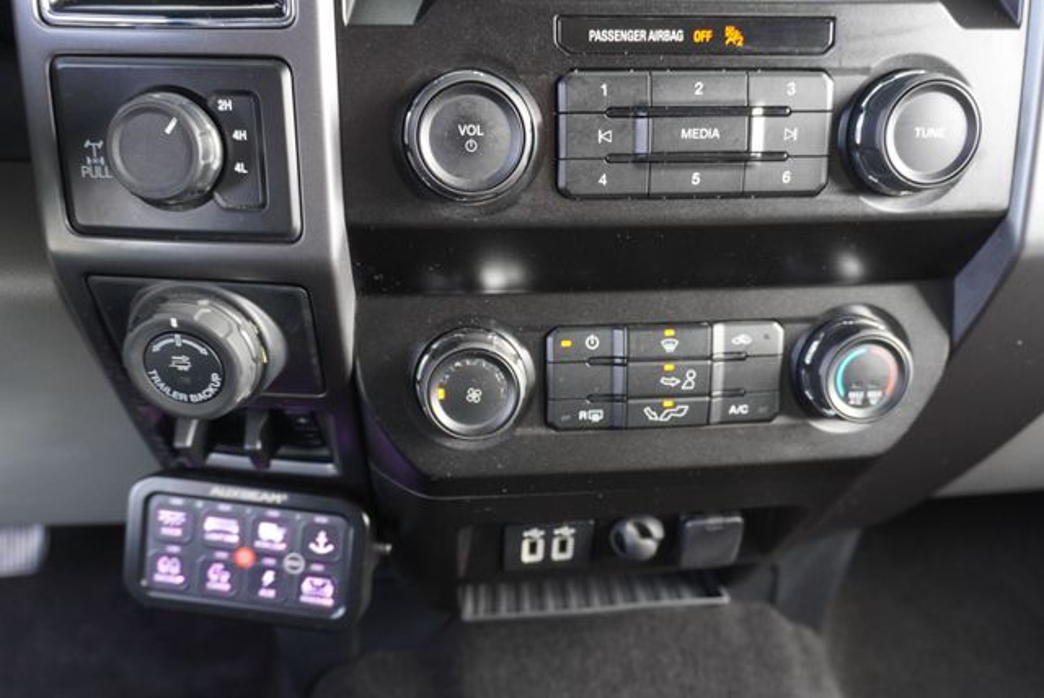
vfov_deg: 43.7
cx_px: 522
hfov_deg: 61.9
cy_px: 349
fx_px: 871
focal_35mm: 30
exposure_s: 1/60
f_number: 4
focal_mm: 20
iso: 640
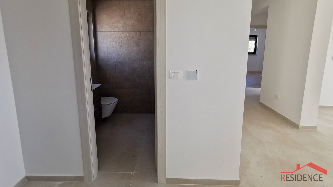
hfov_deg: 92.7
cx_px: 168
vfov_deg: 60.2
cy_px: 71
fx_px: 159
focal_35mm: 18
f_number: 2.2
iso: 100
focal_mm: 2.35
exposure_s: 1/60
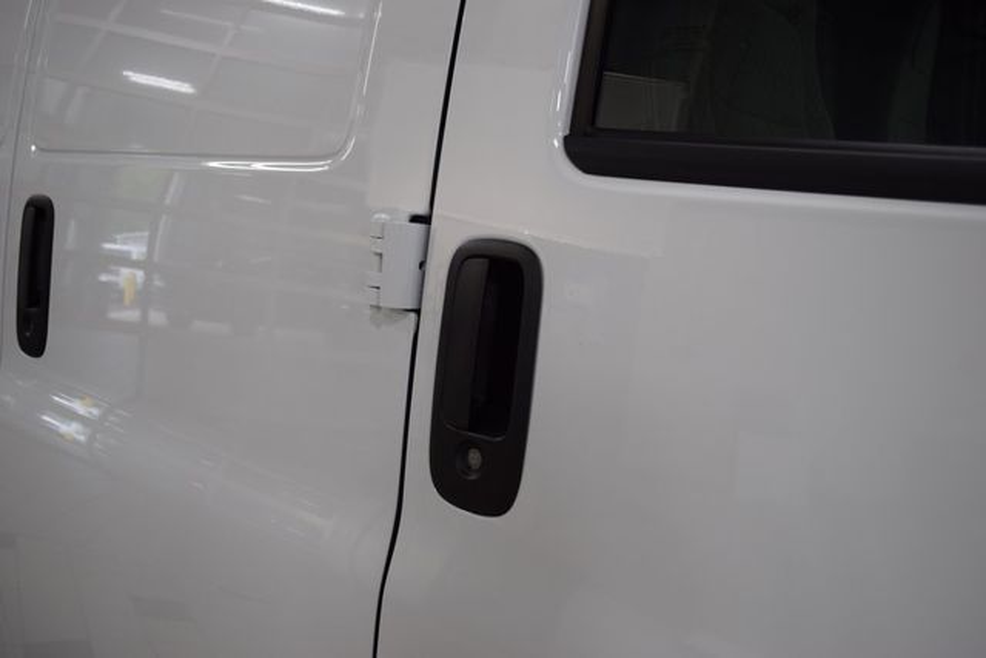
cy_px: 329
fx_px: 904
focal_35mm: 33
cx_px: 493
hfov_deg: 57.2
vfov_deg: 40.0
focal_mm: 22
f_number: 4.5
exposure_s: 1/80
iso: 400
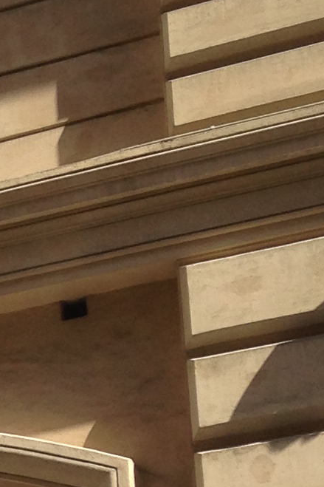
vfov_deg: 11.8
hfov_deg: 7.6
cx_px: -437
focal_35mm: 170
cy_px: 595
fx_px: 2296
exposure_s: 1/1004
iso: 50
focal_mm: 4.12
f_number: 2.4
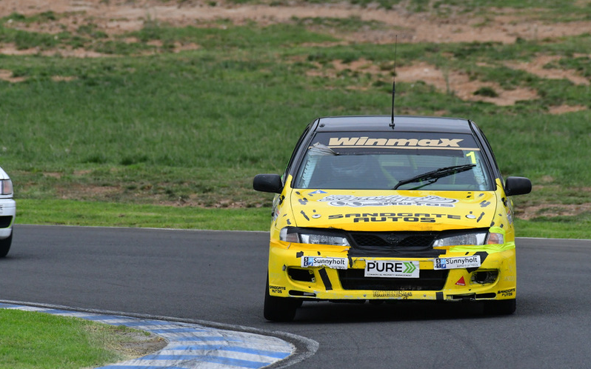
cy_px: 182
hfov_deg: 2.7
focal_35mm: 767
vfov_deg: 1.7
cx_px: 296
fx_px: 12349
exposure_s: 1/640
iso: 2000
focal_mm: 500
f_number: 10
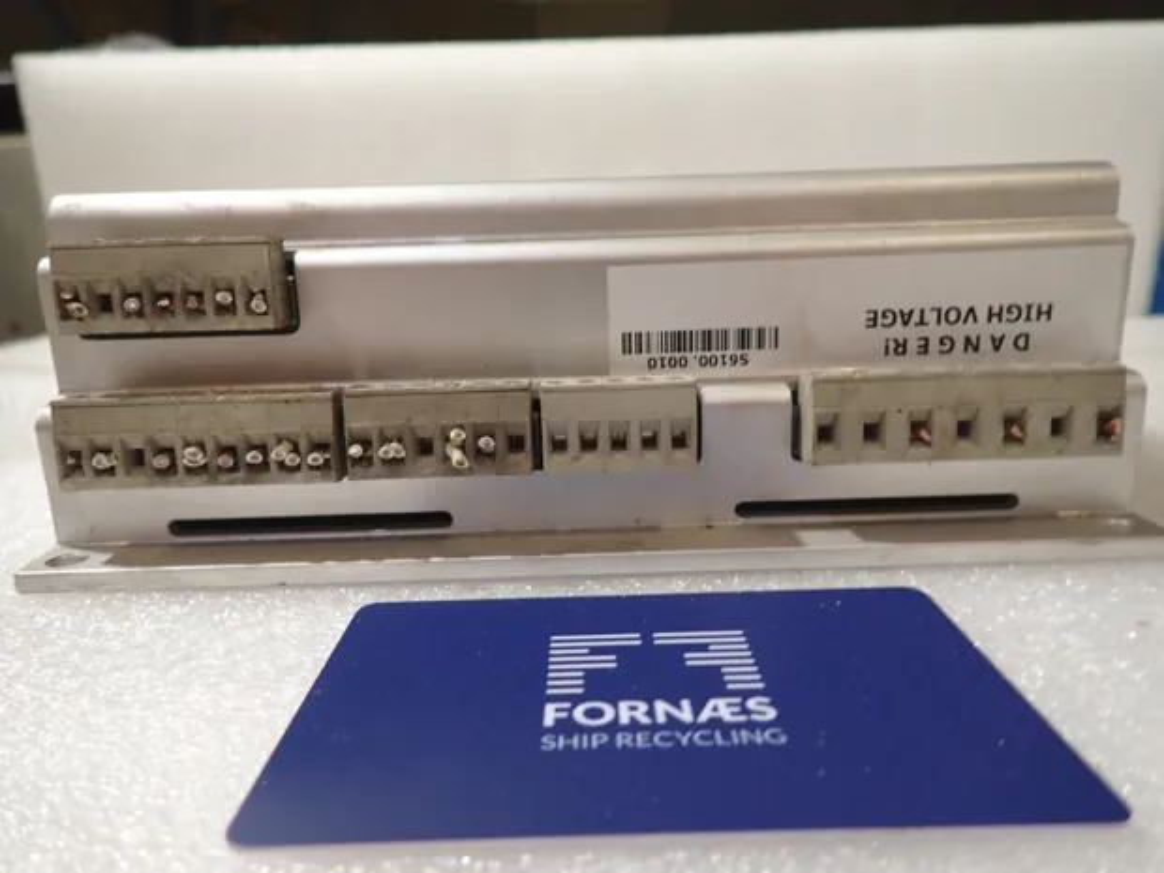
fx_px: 841
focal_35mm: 25
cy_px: 436
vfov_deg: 54.9
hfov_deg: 69.4
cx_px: 582
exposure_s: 1/60
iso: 200
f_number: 2
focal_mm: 4.5
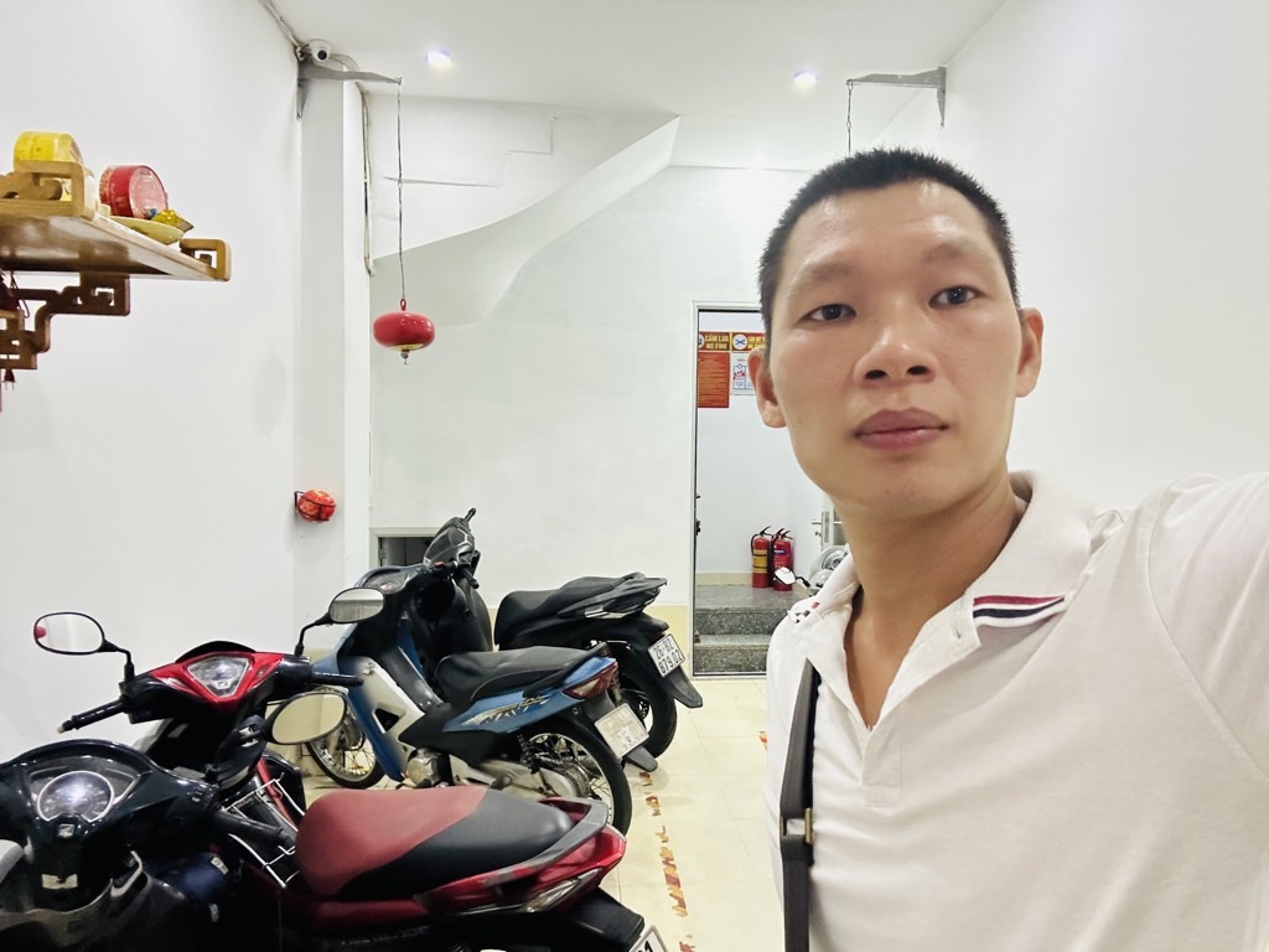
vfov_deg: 58.9
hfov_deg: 73.9
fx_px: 843
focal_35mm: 23
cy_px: 476
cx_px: 634
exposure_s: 1/40
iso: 320
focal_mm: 2.69
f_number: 1.9
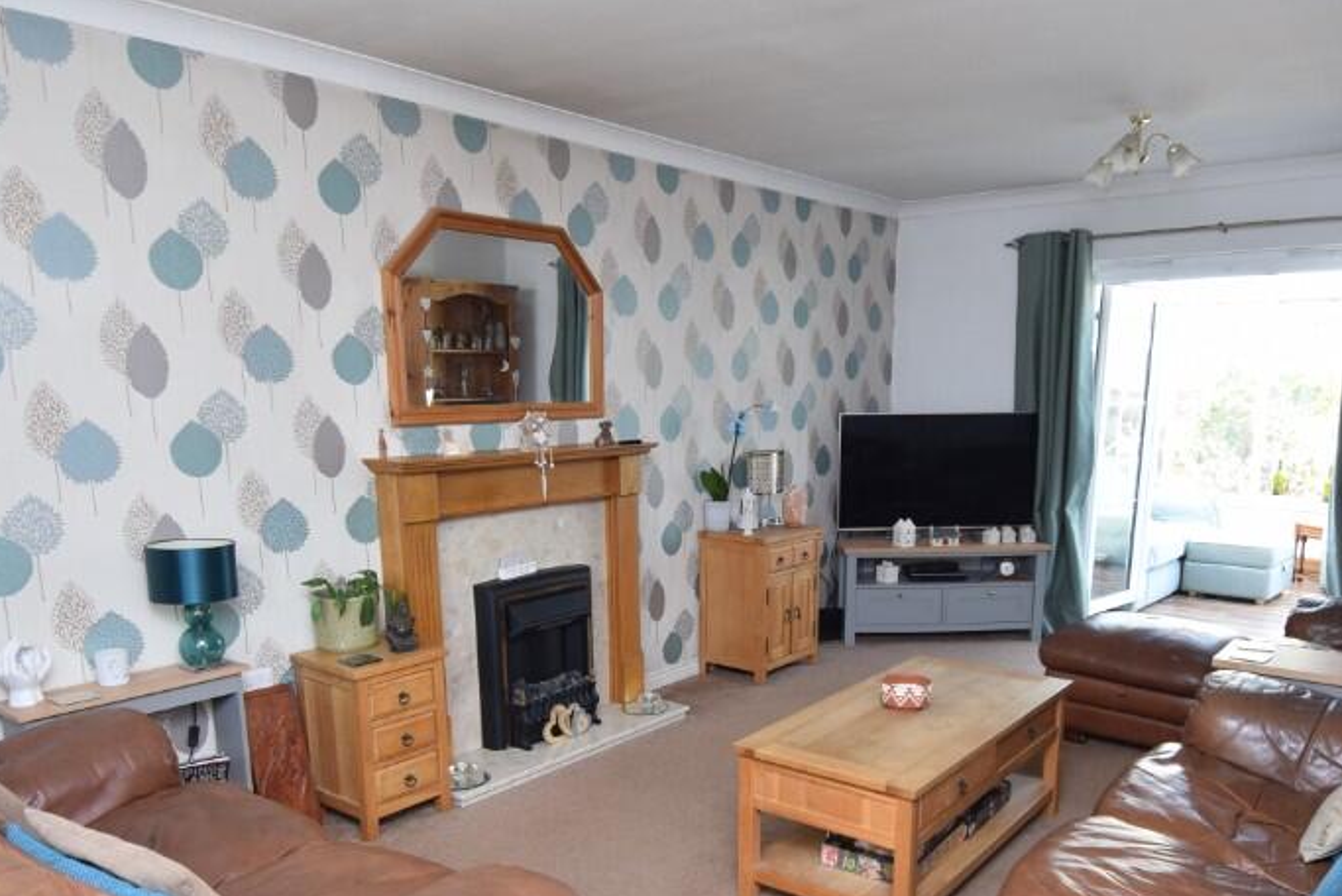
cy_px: 601
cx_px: 713
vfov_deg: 47.2
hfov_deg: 67.3
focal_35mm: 27
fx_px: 1007
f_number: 4.5
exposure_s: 1/80
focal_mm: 12
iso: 400
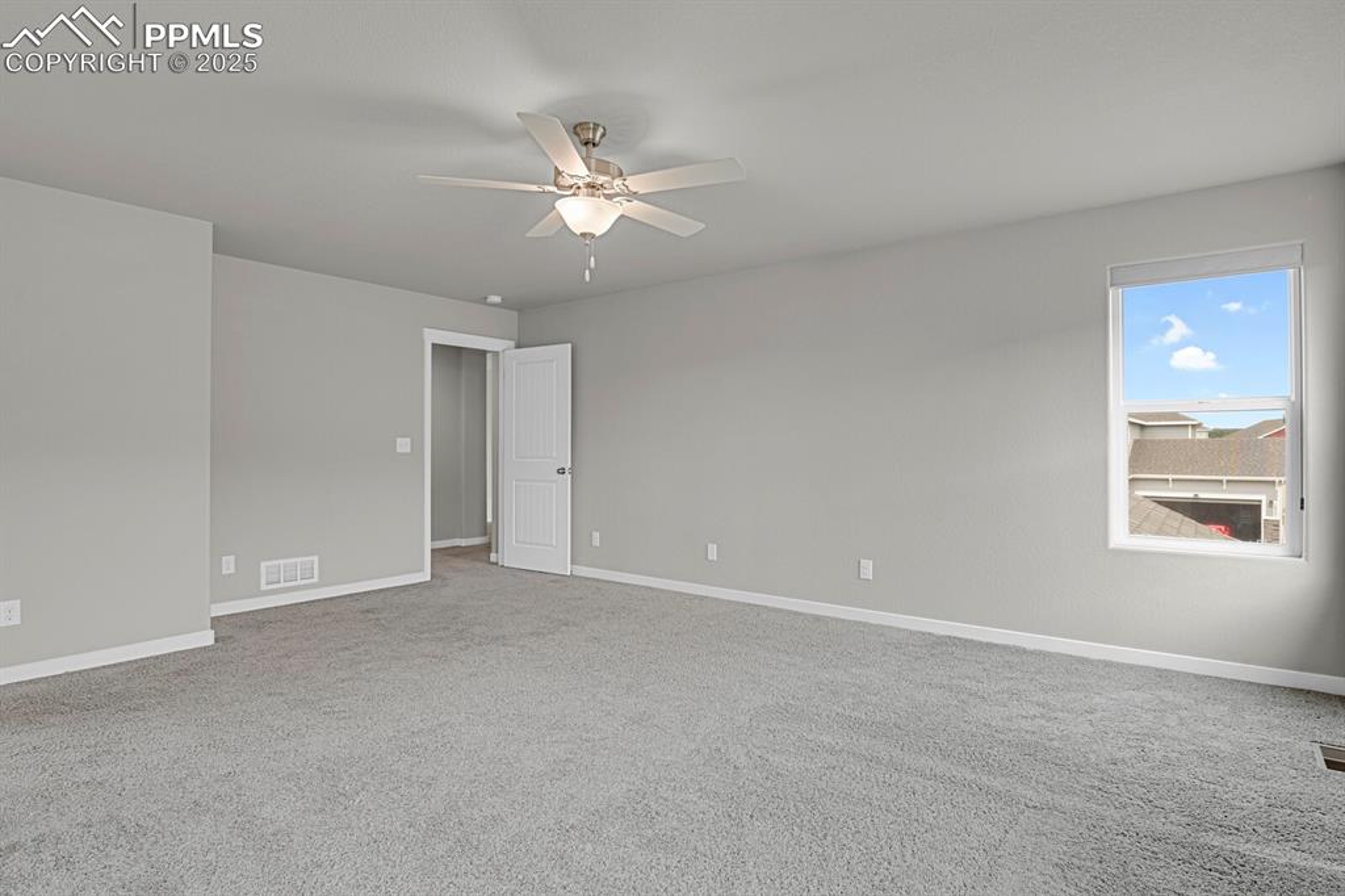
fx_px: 672
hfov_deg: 90.0
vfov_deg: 67.3
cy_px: 448
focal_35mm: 18
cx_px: 672
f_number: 8
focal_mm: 18
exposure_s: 1.6
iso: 250
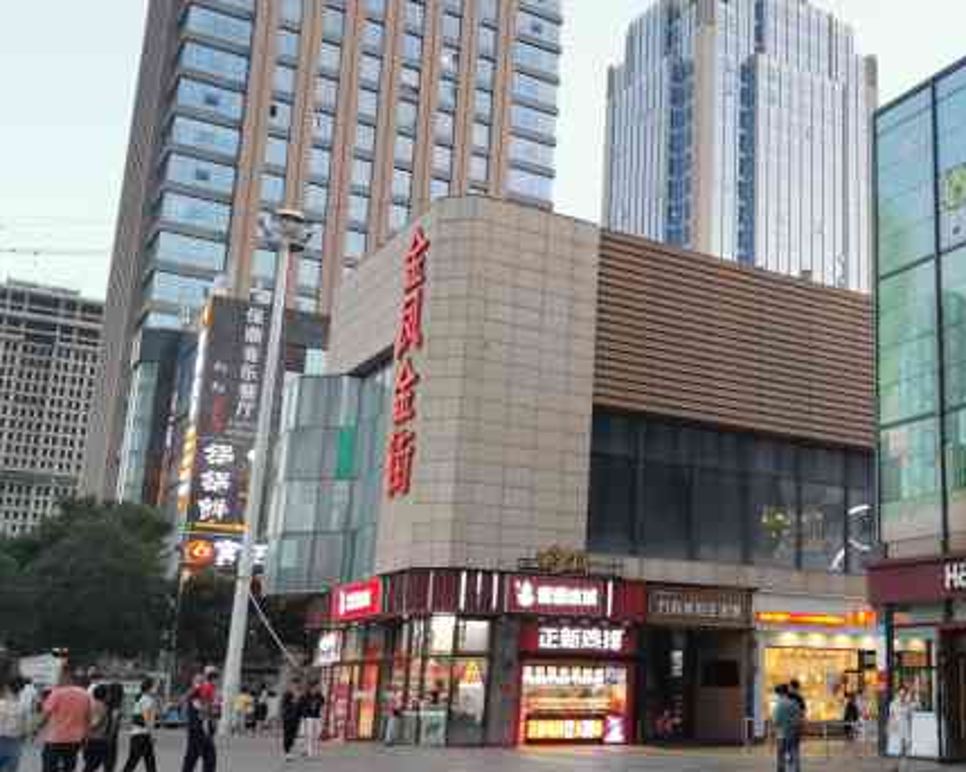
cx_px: 750
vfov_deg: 34.9
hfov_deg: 41.4
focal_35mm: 43
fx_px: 1229
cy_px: 411
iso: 100
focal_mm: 5.56
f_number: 1.6
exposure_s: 1/100
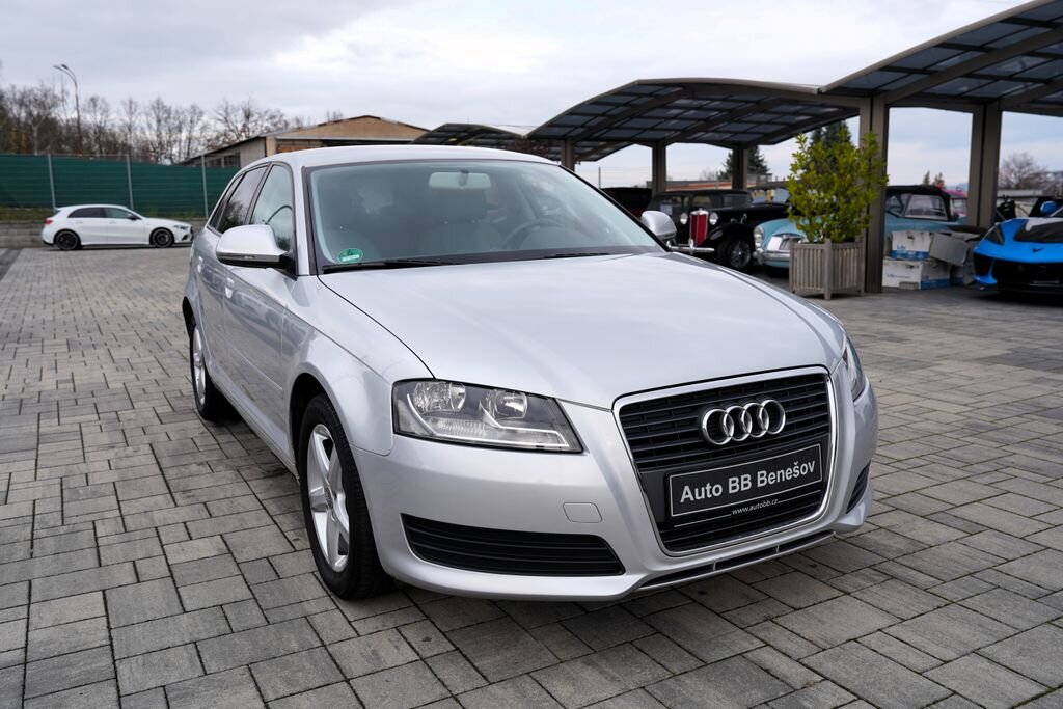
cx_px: 532
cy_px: 354
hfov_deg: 61.9
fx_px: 886
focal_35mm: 30
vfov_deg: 43.6
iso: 100
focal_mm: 30
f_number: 5
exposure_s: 1/100
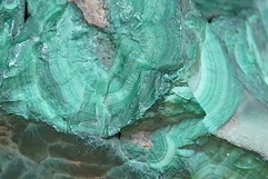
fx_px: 1564
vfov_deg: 6.5
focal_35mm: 210
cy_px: 56
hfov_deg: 9.7
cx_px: -18
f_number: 6.3
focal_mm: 30
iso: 2500
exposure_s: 1/160
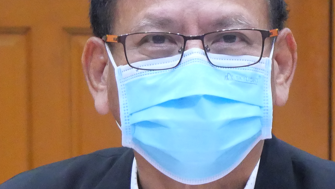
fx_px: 3002
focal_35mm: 338
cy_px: 217
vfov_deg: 3.6
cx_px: 183
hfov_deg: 6.4
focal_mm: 44
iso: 3200
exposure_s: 1/40
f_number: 5.6
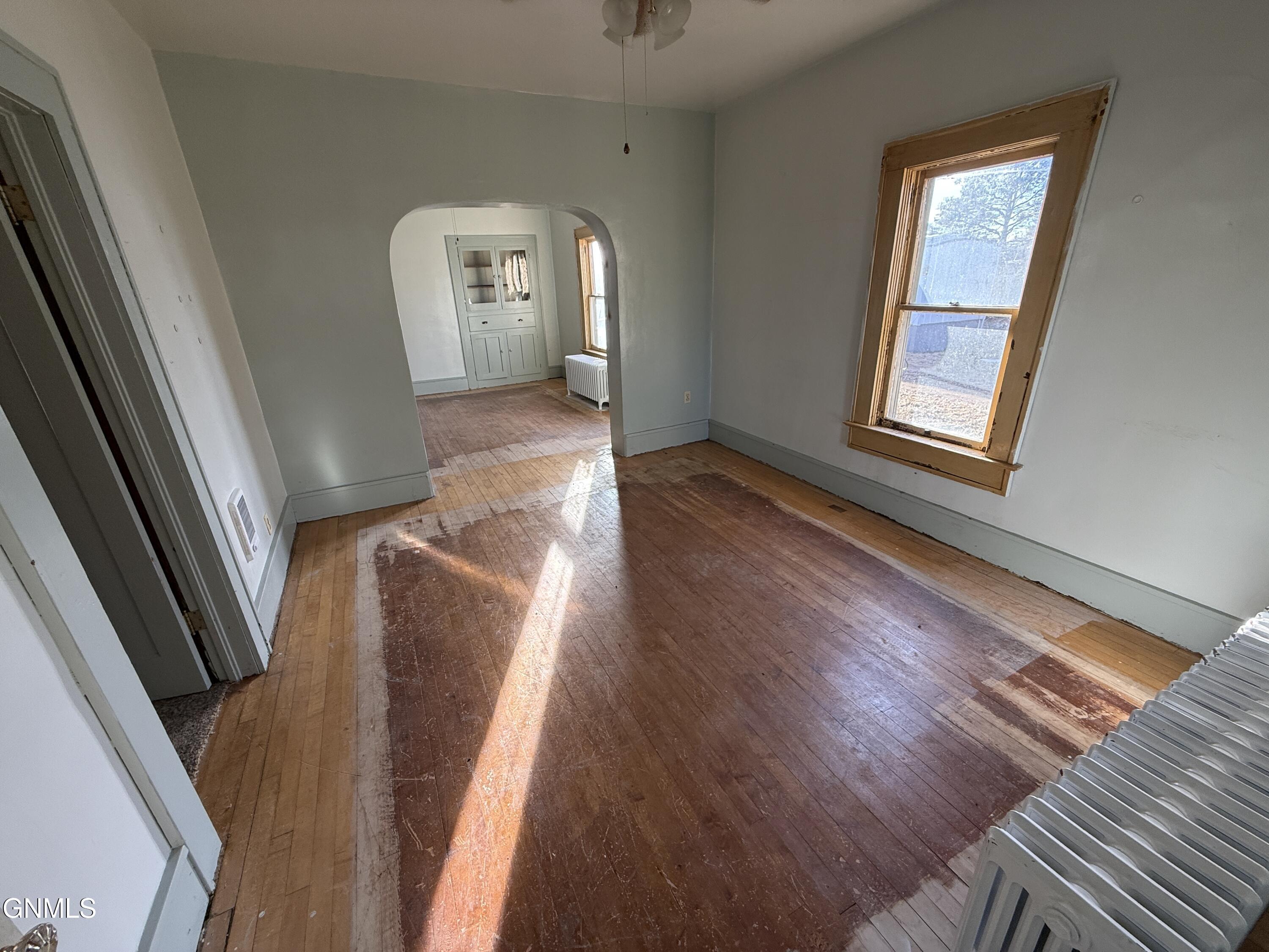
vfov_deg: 85.7
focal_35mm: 14
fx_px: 513
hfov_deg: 102.1
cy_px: 476
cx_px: 634
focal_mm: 2.22
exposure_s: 1/99
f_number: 2.2
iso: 100
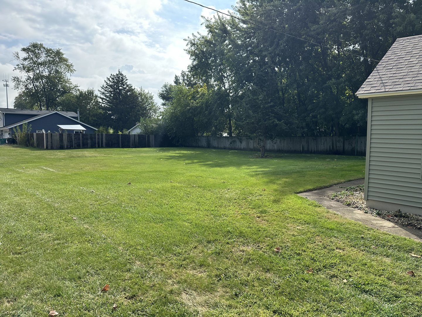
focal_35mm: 24
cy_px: 158
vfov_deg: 56.8
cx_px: 211
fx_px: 293
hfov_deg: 71.6
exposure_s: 1/3058
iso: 80
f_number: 1.78
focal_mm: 6.86
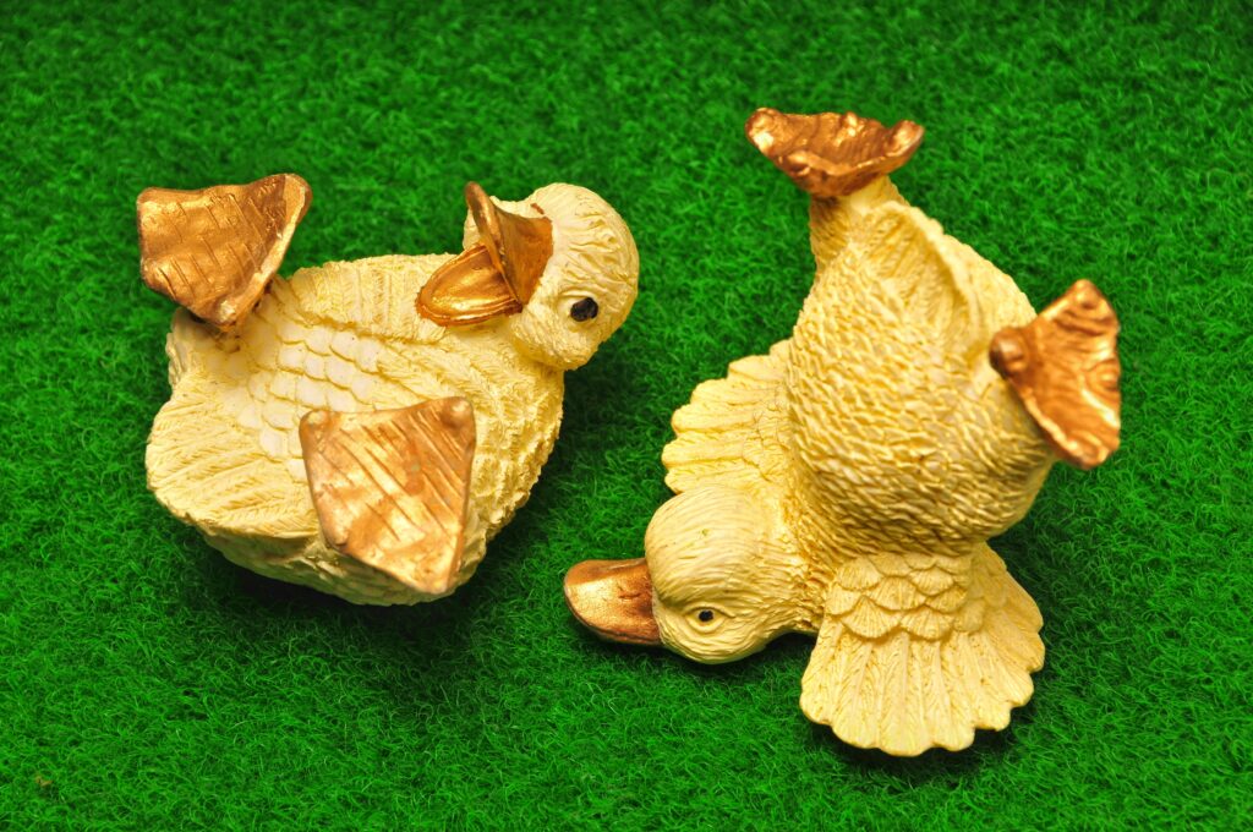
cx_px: 626
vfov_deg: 8.7
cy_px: 416
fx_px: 5475
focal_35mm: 158
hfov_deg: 13.1
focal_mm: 105
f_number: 11
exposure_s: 1/250
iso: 200
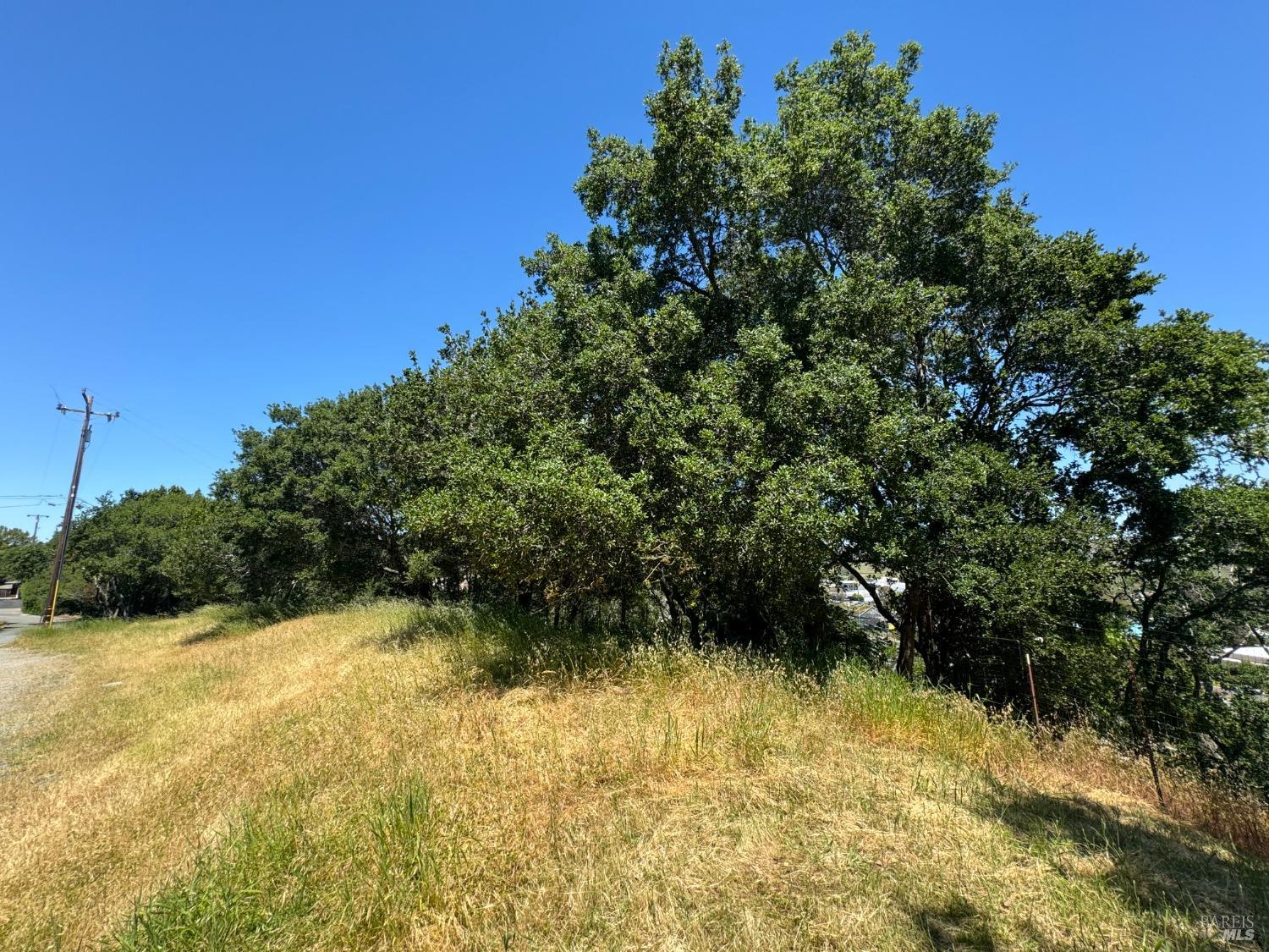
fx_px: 513
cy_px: 476
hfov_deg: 102.1
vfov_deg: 85.7
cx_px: 634
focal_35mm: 14
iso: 50
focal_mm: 2.22
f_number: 2.2
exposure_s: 1/556
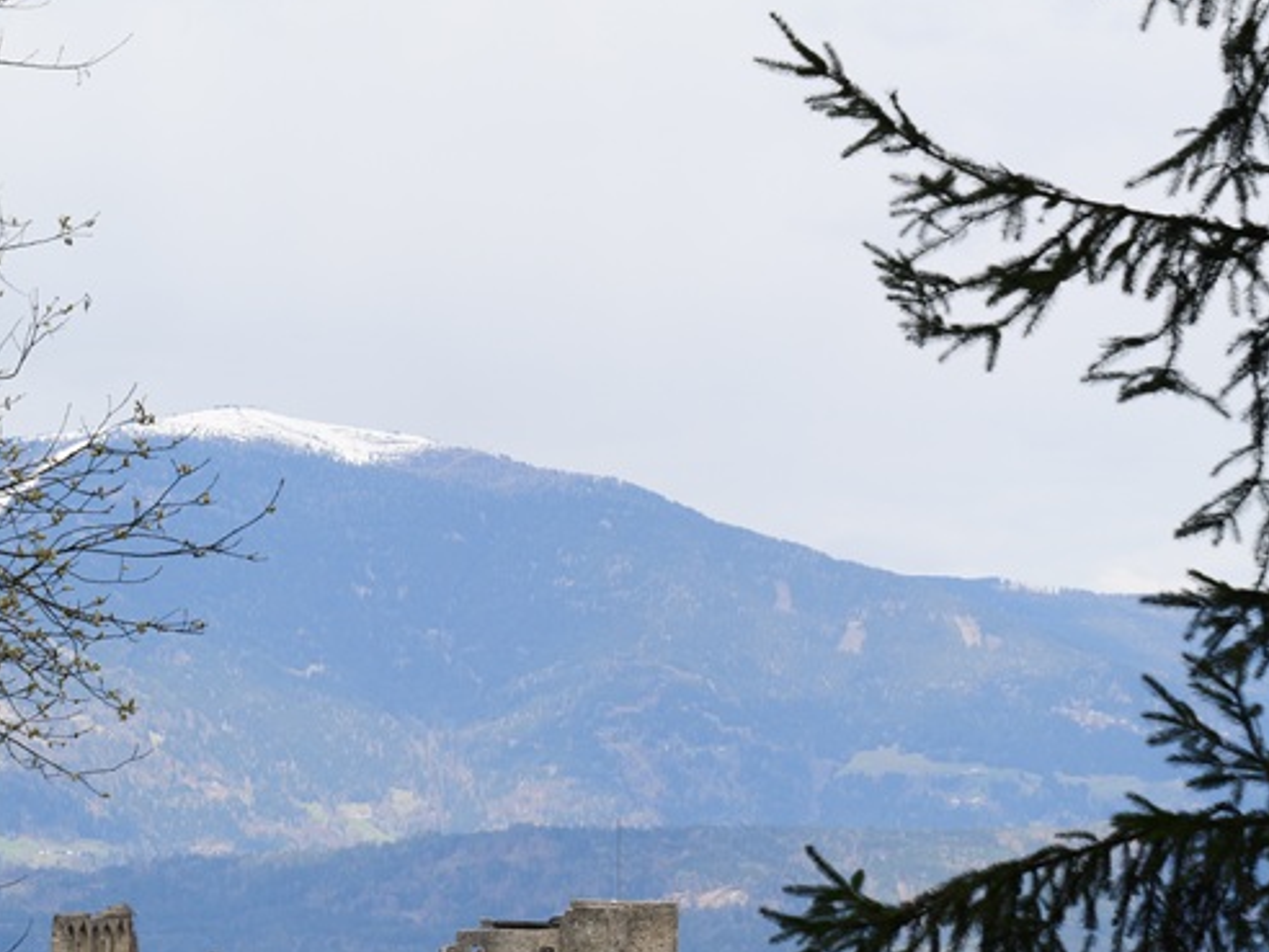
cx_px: 328
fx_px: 7149
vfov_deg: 7.6
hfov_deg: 10.1
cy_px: 617
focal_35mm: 195
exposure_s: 1/160
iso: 100
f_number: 8
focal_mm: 60
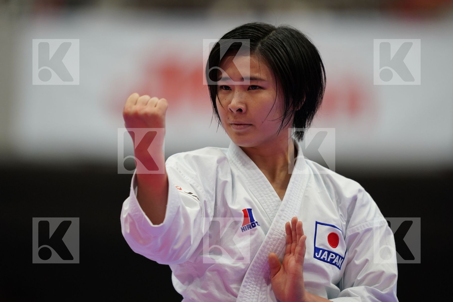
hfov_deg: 5.2
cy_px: 151
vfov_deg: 3.4
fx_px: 5033
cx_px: 226
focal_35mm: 400
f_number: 2.8
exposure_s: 1/500
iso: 1600
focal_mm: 400
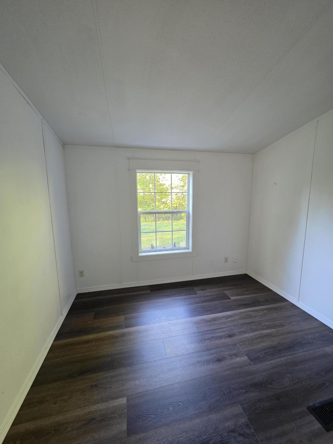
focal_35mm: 13
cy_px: 222
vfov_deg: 106.2
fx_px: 167
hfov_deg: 89.9
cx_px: 166
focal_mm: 2.2
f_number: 1.9
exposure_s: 1/60
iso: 640
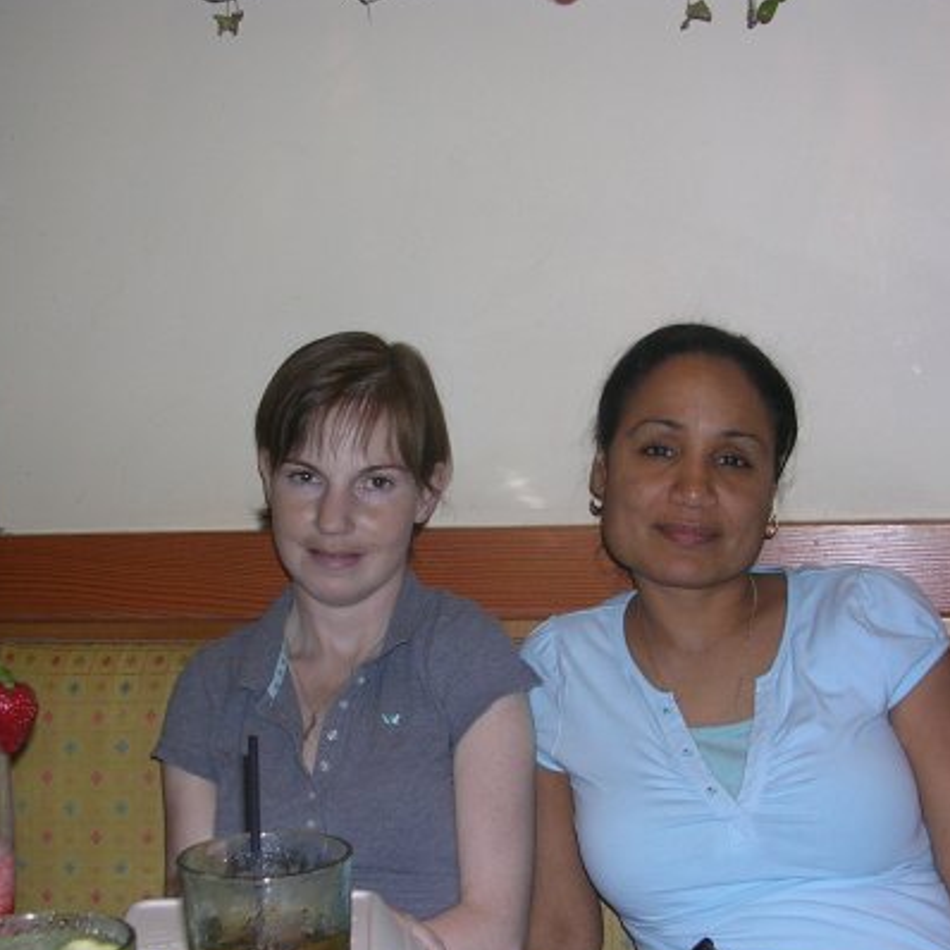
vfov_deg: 31.6
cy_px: 561
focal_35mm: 54
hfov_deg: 31.6
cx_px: 511
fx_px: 1677
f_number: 2.8
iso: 50
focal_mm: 5.8
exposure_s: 1/60.1
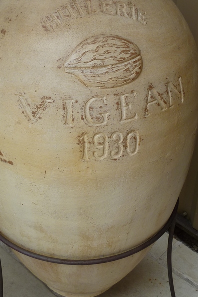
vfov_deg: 35.3
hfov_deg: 24.1
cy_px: 100
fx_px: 462
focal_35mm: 56
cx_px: 70
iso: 80
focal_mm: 6.5
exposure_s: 1/100
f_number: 3.6
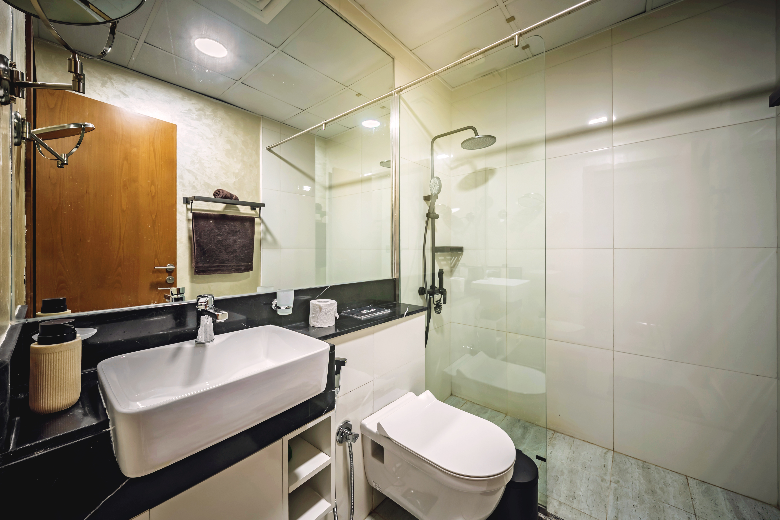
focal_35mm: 12
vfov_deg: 90.0
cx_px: 390
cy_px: 260
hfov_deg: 112.6
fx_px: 260
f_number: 8
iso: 100
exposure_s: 1/25
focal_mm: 12
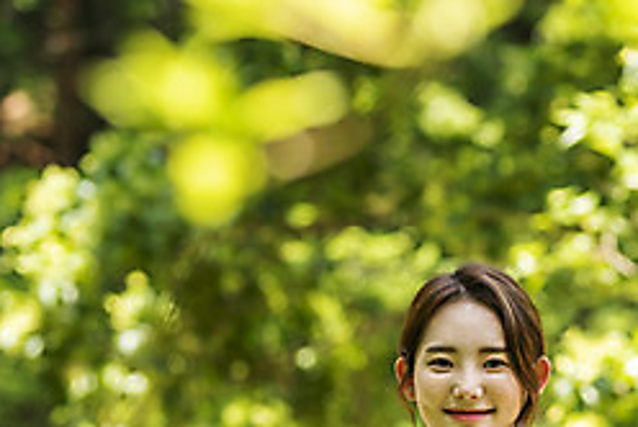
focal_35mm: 205
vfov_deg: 6.7
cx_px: 639
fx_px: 3637
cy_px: 453
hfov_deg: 9.9
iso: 100
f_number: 2.2
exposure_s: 1/400
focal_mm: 85
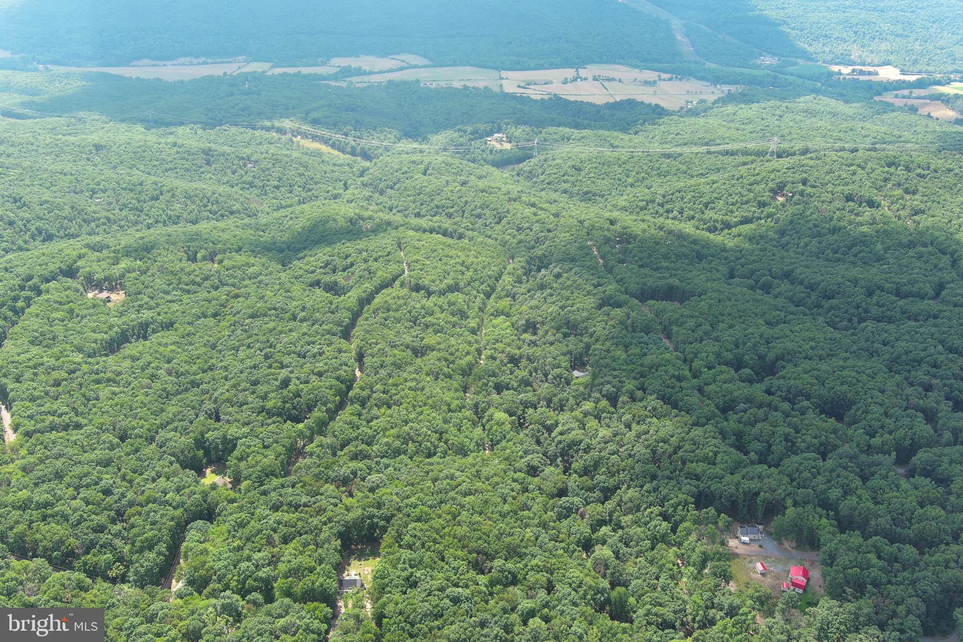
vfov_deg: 45.0
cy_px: 321
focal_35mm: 29
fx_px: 776
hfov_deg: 63.7
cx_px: 482
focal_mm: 10.57
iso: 100
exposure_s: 1/313
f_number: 2.8
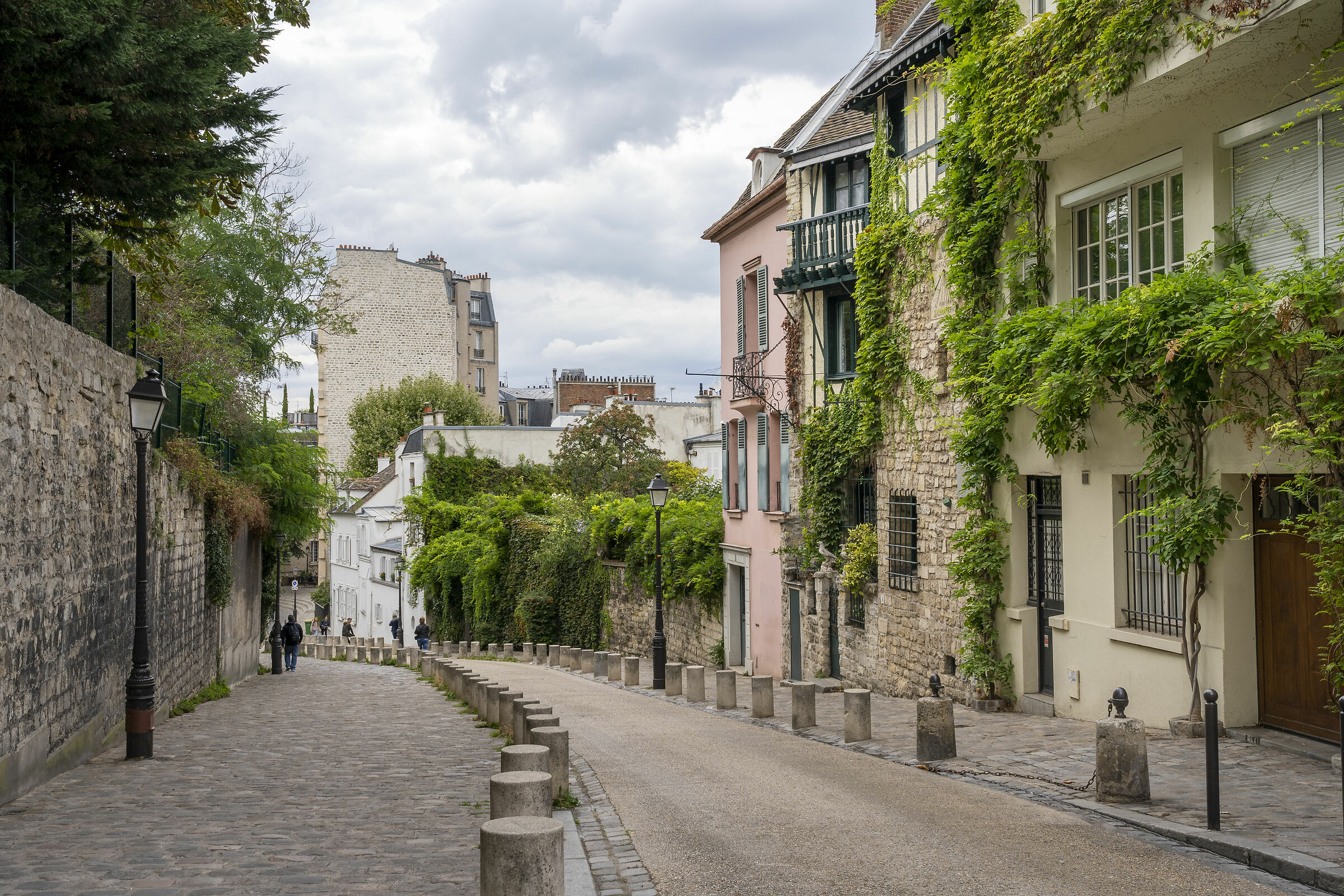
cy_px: 448
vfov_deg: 35.1
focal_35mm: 38
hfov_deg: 50.7
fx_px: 1419
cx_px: 672
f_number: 14
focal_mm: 38
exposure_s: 1/40
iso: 320
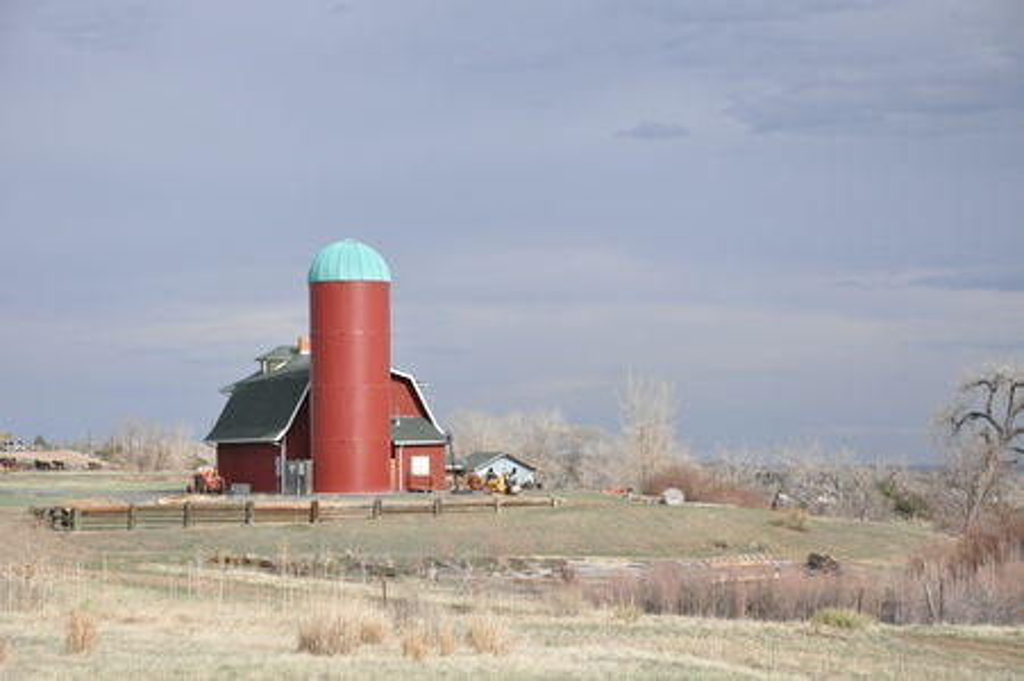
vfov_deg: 13.0
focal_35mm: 105
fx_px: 2984
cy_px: 340
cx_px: 512
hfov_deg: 19.5
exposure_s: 1/4000
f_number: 8
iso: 1600
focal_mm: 70
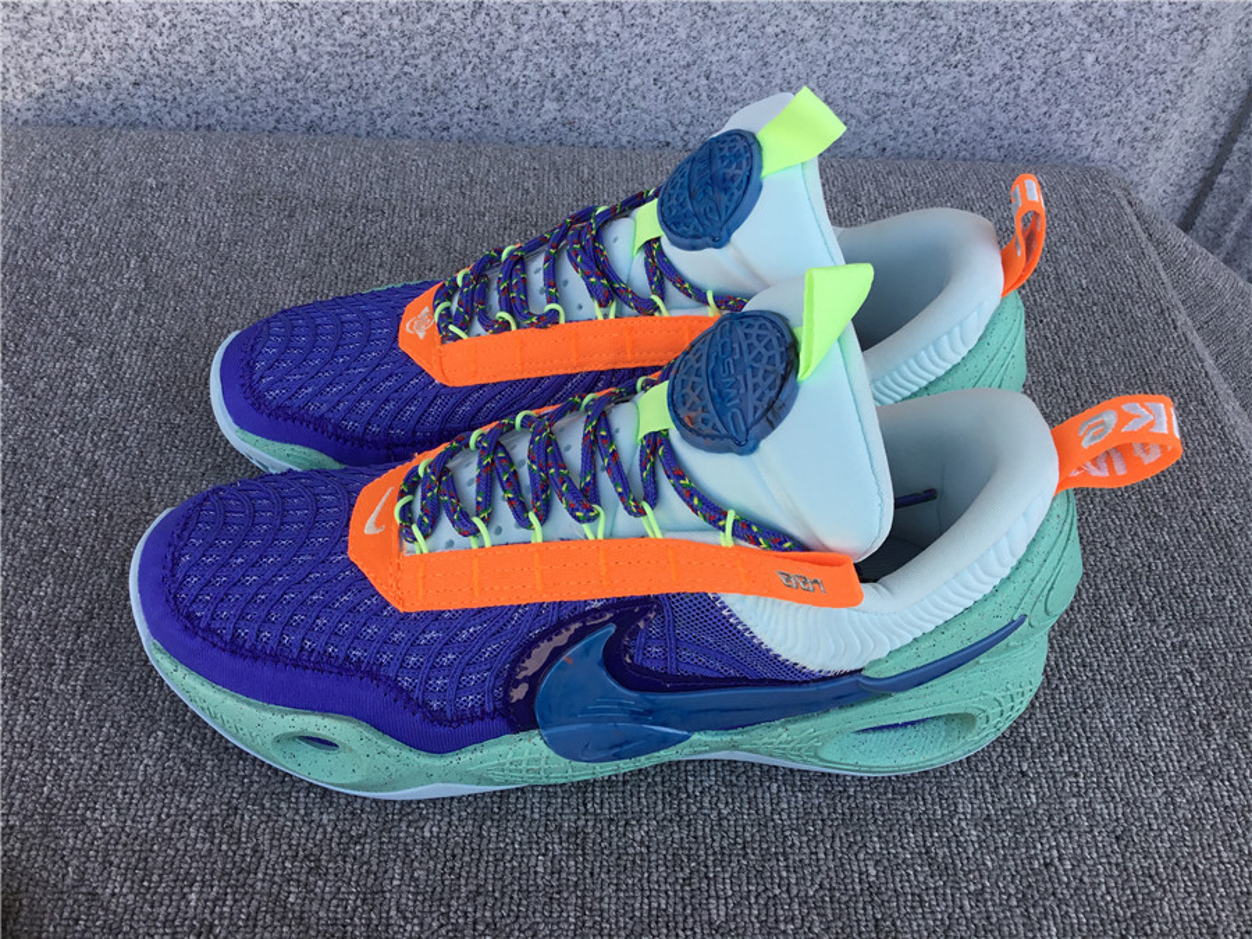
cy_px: 470
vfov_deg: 45.4
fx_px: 1121
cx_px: 626
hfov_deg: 58.4
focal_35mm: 31
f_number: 2.4
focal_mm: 3.3
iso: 25
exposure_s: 1/210
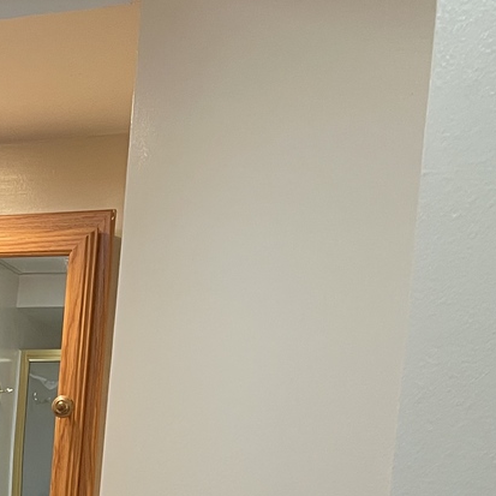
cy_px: 621
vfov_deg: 20.7
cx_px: -277
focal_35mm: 77
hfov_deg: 19.3
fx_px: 1248
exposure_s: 1/60
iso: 125
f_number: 1.6
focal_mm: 5.1
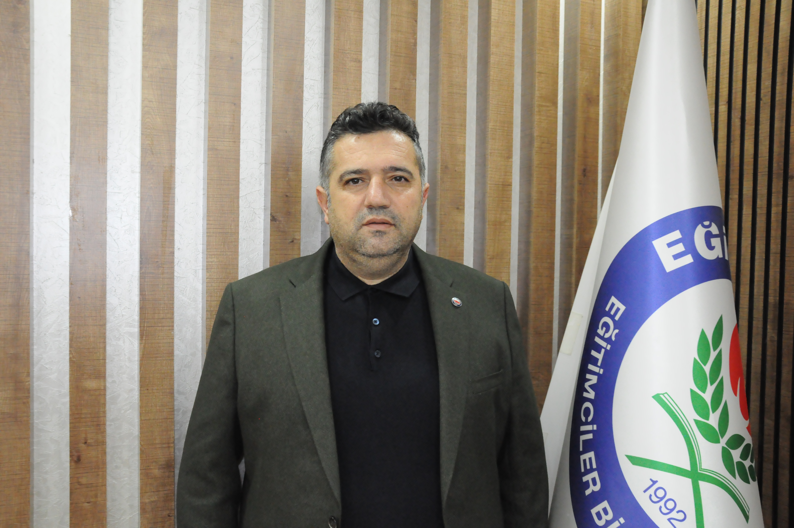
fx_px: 727
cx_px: 397
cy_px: 264
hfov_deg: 57.3
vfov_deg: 39.9
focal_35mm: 33
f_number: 5.6
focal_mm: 22
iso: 3200
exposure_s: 1/80
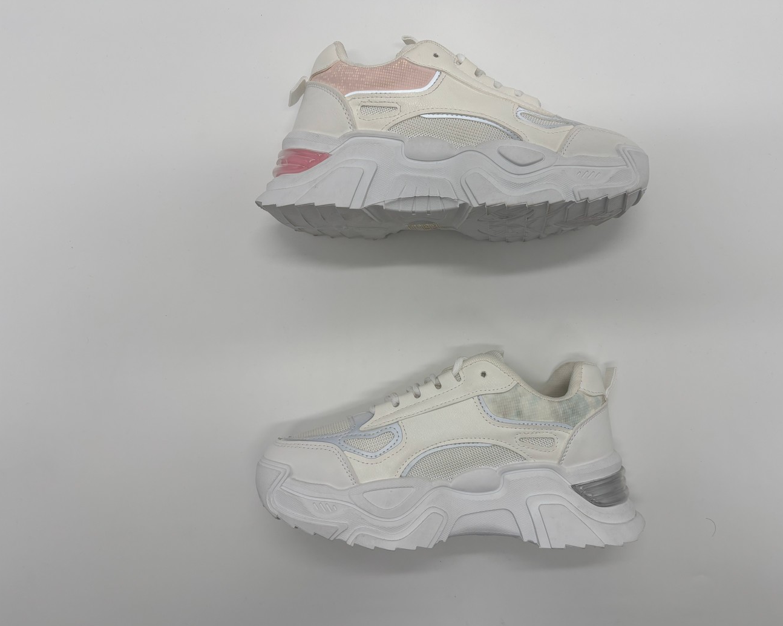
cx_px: 430
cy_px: 318
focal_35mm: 28
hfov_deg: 62.1
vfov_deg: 51.5
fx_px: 649
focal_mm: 5.96
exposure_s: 1/247
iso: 40
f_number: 1.6
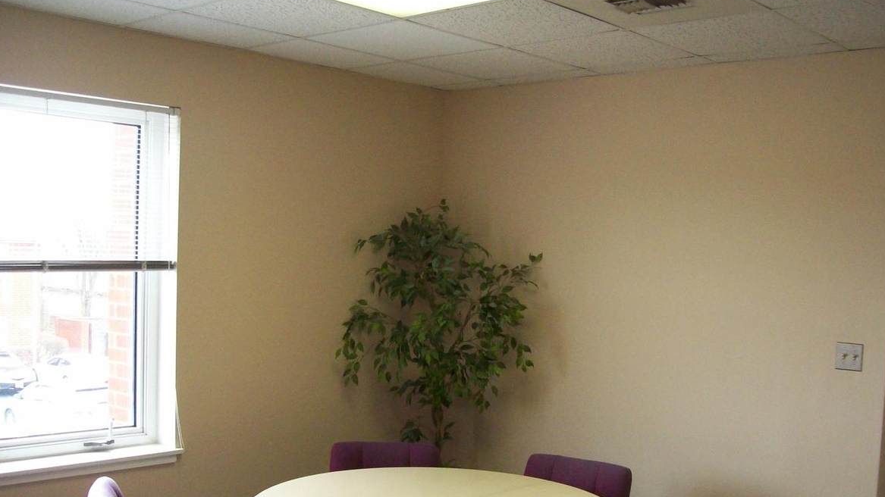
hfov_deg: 47.3
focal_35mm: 43
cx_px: 467
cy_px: 316
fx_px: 1009
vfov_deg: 27.6
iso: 200
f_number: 2.7
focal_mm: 6
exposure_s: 1/84.1
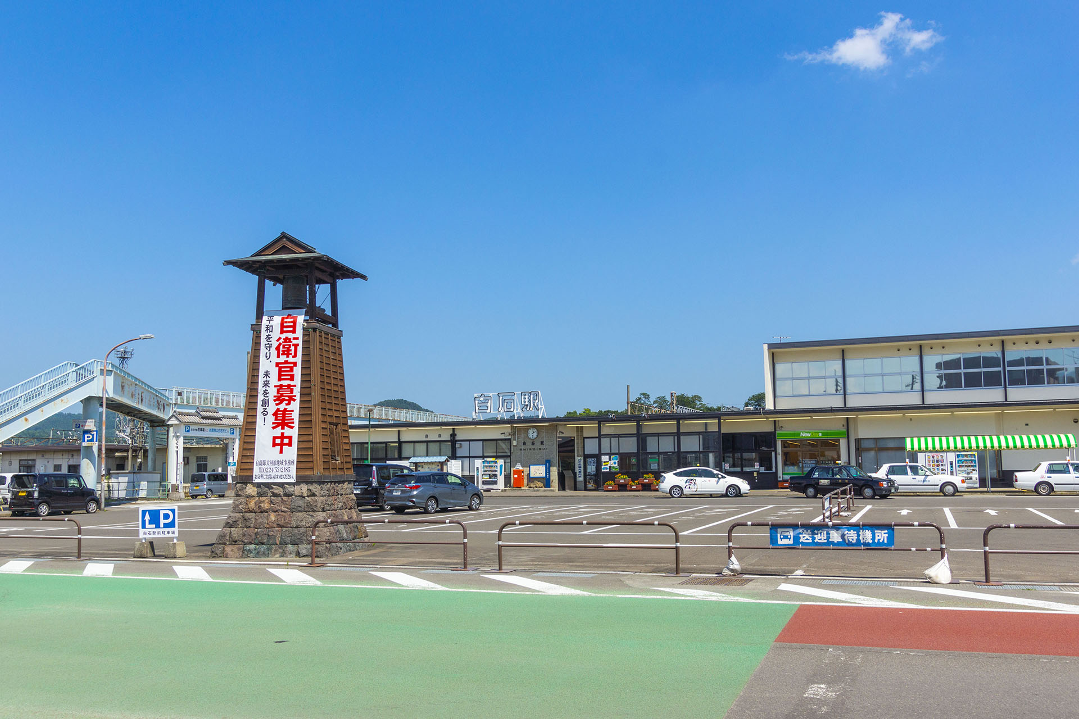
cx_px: 540
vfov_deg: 43.6
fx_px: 899
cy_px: 360
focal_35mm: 30
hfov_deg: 61.9
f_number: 8
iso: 100
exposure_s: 1/500
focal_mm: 20
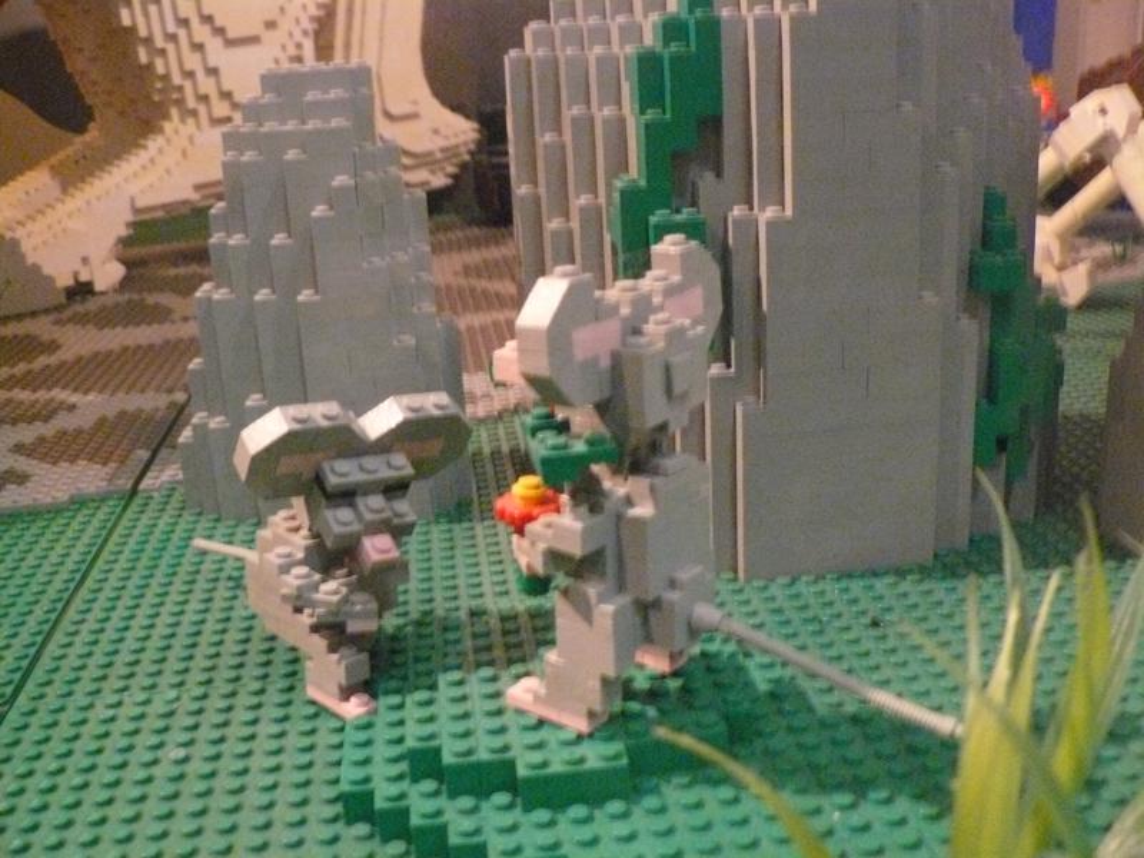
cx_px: 572
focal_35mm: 36
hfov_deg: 51.4
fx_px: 1190
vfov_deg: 39.7
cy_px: 429
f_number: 2.8
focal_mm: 6
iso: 800
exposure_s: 1/13
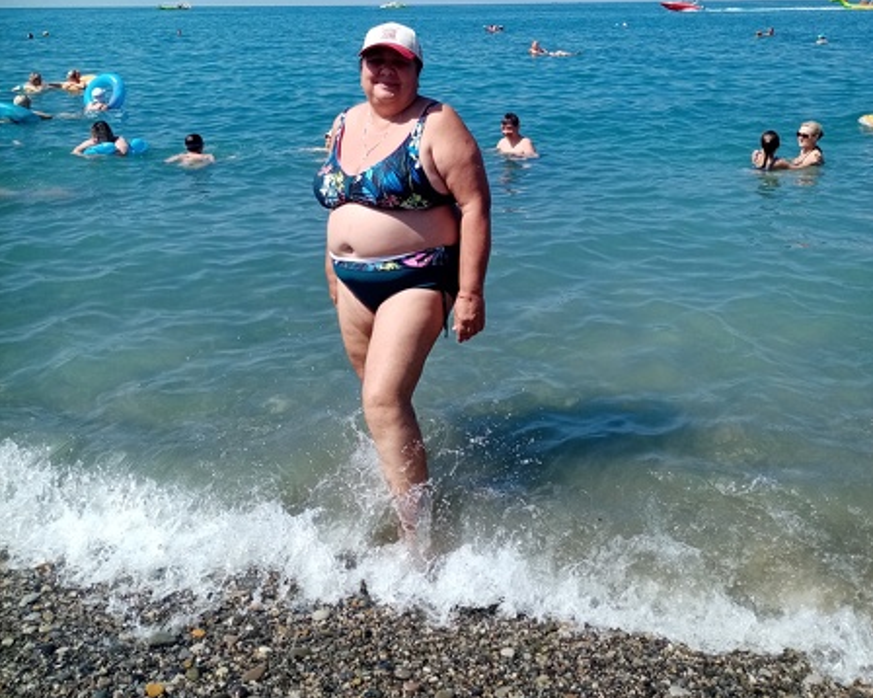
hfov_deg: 52.9
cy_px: 197
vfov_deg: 42.3
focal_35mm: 34
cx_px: 436
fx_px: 878
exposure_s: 1/1466
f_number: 1.8
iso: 112
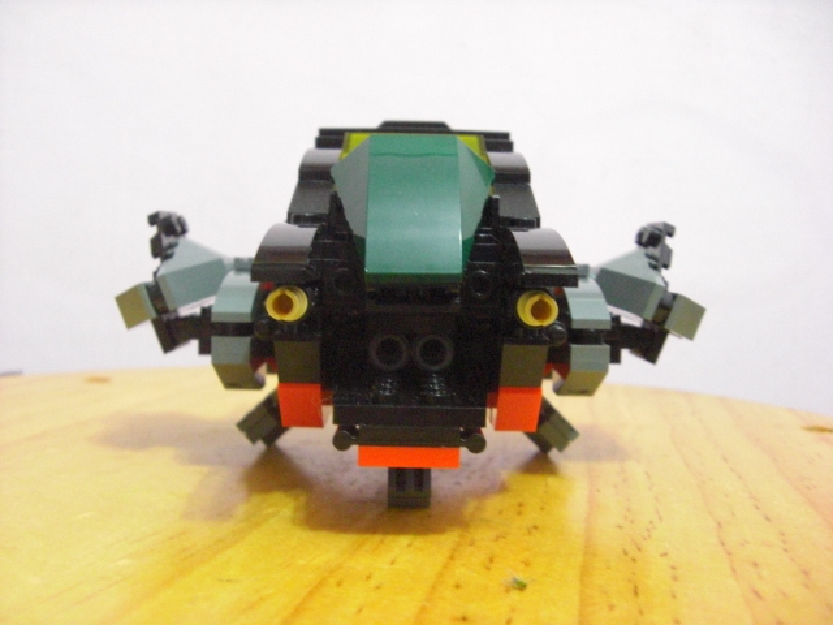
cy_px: 312
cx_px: 416
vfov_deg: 37.7
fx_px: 914
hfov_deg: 49.0
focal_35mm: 38
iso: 800
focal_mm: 6.2
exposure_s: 1/13
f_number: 2.7
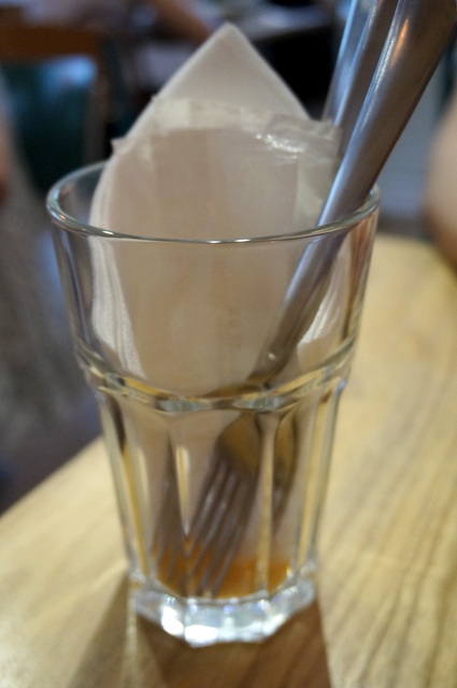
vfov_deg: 49.6
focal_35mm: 39
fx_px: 745
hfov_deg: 34.1
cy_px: 344
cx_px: 228
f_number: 4.5
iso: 2000
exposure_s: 1/60
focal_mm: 26
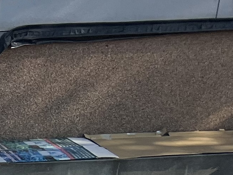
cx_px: -321
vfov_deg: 8.2
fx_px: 1070
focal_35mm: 159
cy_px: 488
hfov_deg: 10.7
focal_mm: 5.7
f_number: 1.5
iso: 50
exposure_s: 1/2404
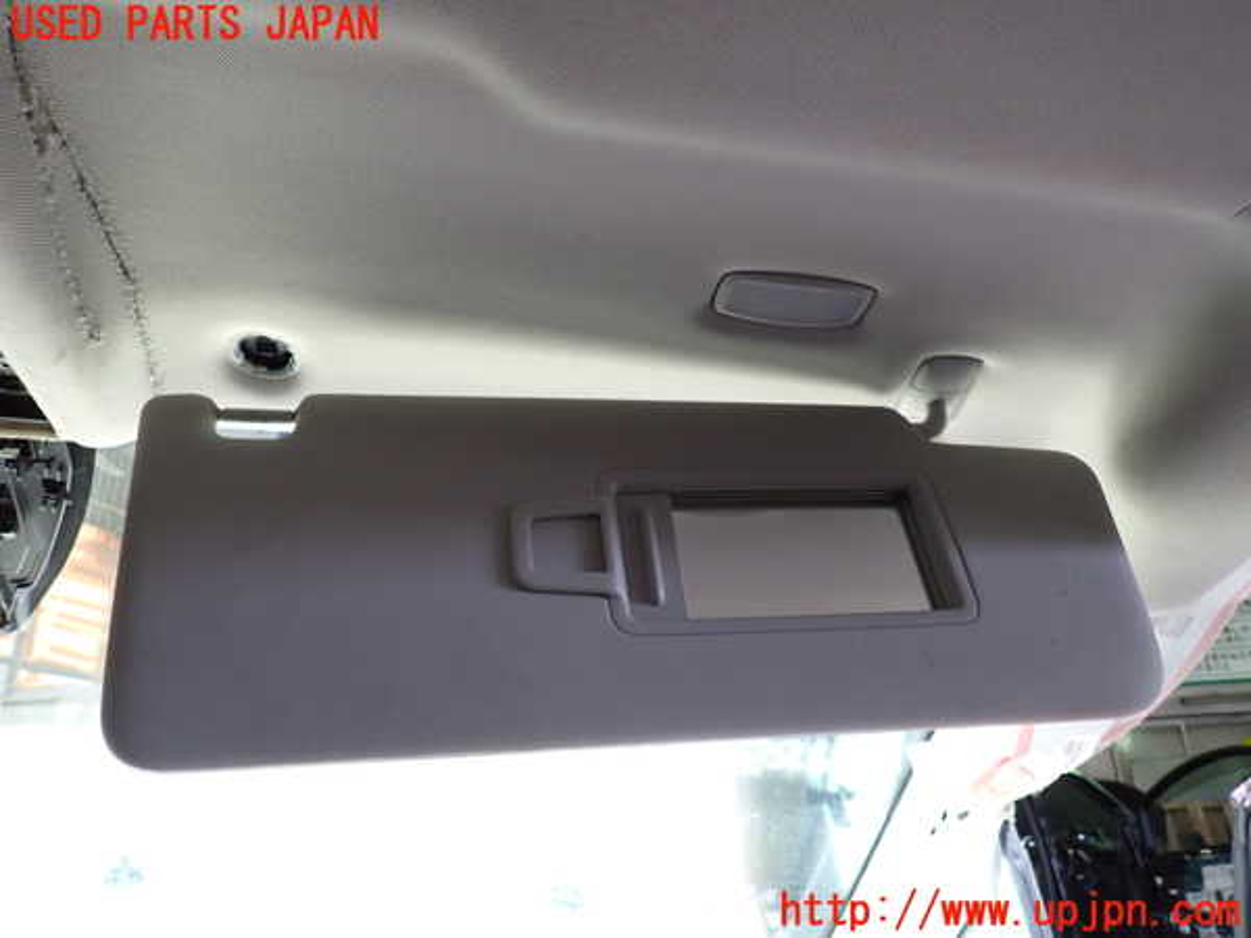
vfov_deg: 54.9
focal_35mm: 25
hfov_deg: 69.4
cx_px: 626
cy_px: 469
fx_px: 903
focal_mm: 4.5
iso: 200
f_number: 2
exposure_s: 1/50
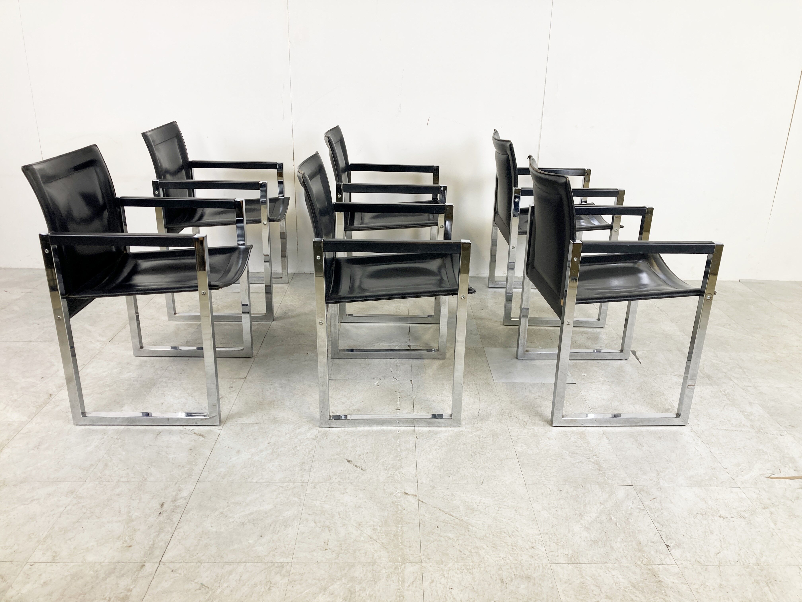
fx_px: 649
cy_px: 301
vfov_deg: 49.7
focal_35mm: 28
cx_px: 401
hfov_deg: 63.4
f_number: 1.8
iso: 50
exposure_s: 1/100
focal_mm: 3.99
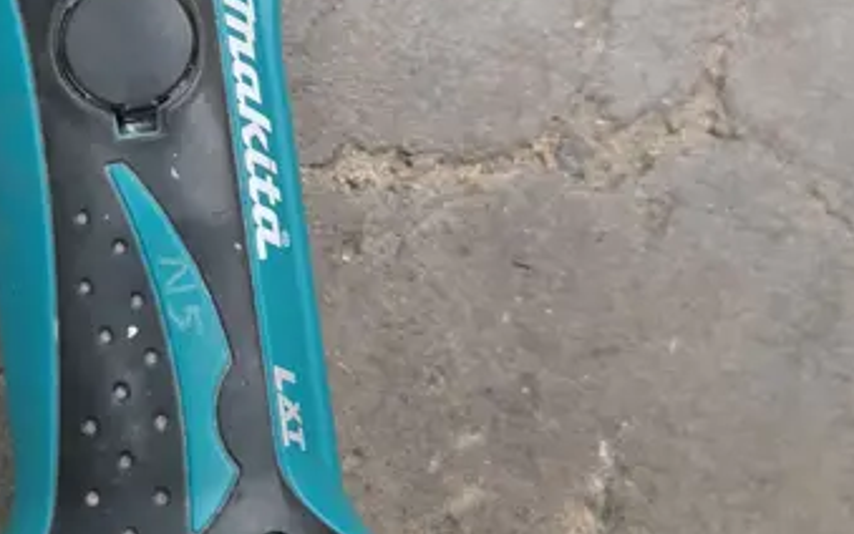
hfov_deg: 25.4
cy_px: -38
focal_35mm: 80
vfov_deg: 15.9
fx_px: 1862
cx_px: 161
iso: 320
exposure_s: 1/120
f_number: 1.8
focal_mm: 7
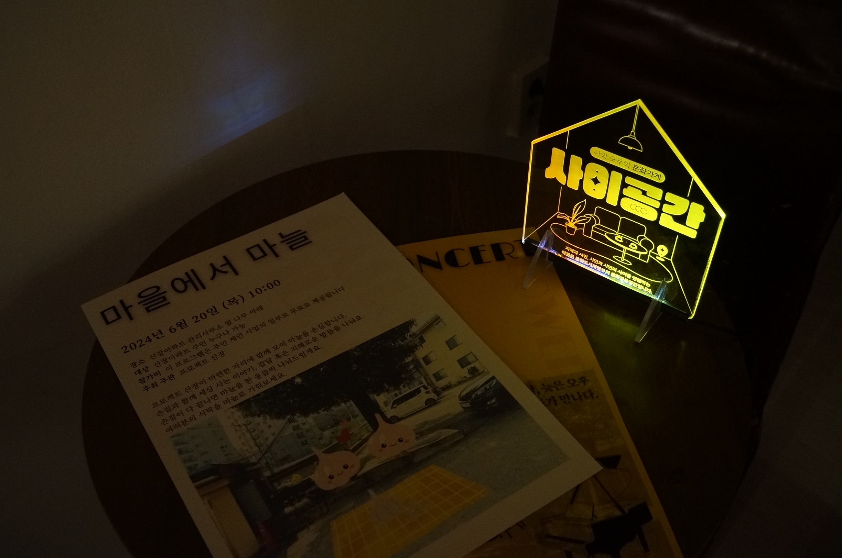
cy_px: 279
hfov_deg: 33.4
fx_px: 1401
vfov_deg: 22.5
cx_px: 421
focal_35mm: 60
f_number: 5
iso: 1600
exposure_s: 1/60
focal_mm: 40
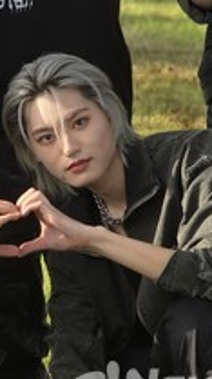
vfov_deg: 9.9
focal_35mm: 216
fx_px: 2167
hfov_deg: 5.5
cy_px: 33
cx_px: -120
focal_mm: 7.9
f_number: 2.4
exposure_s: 1/497
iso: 50
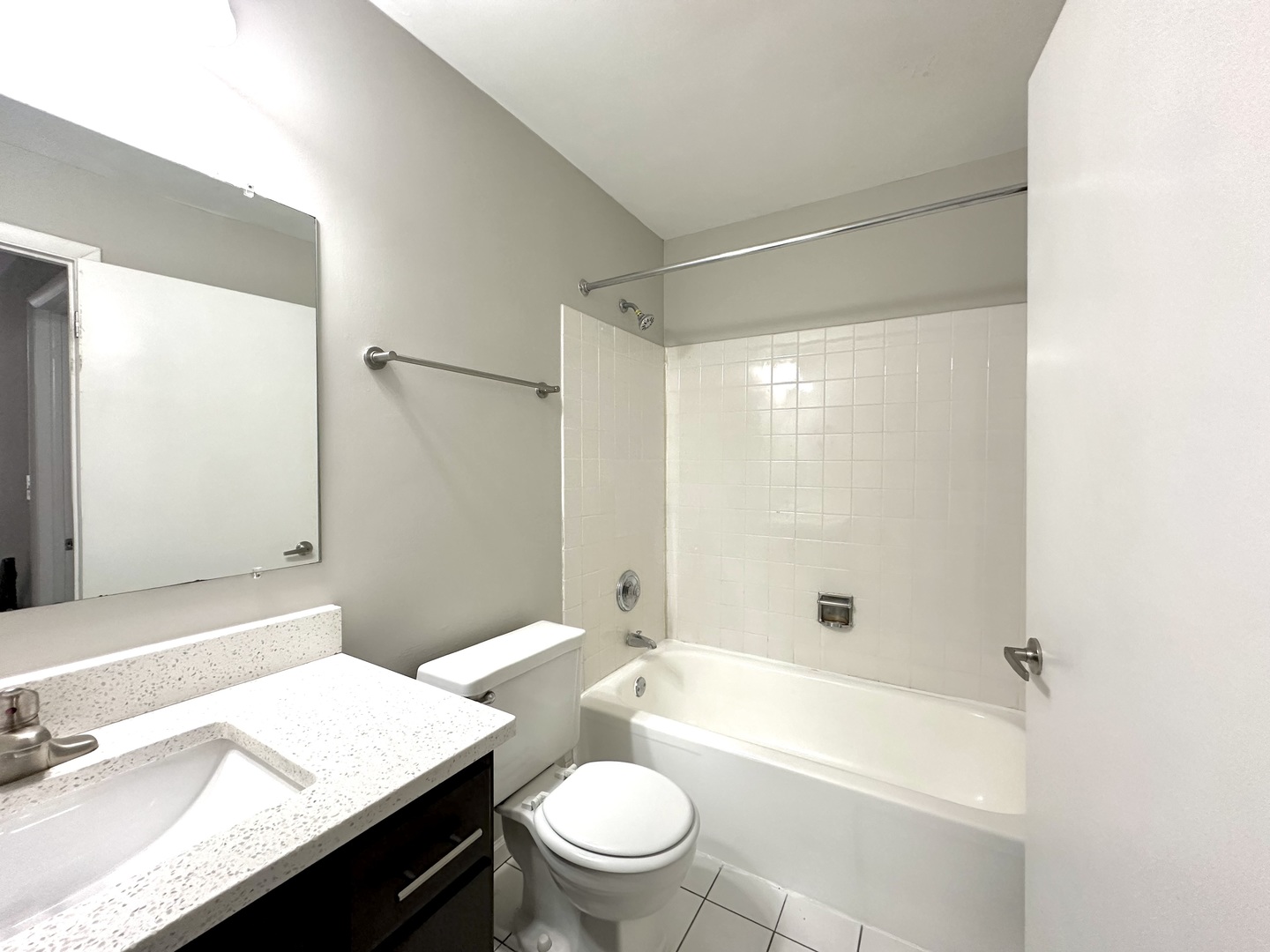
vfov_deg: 85.7
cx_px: 635
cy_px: 476
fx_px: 514
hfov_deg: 102.1
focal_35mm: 14
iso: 200
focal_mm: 2.22
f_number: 2.2
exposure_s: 1/120
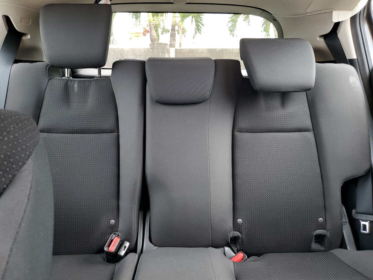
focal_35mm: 26
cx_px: 186
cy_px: 140
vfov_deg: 53.1
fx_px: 280
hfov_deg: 67.3
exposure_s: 1/100
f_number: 1.5
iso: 90
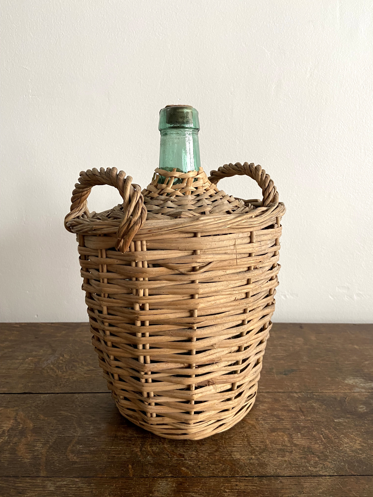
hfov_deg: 53.1
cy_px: 248
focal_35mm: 26
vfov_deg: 67.3
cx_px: 186
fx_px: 374
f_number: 1.8
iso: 160
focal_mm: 4.25
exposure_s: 1/60
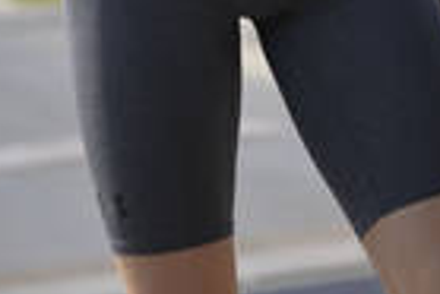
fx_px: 3940
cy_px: -346
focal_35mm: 322
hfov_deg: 6.4
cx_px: 127
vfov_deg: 4.2
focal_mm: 70
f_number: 4
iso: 200
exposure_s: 1/4000
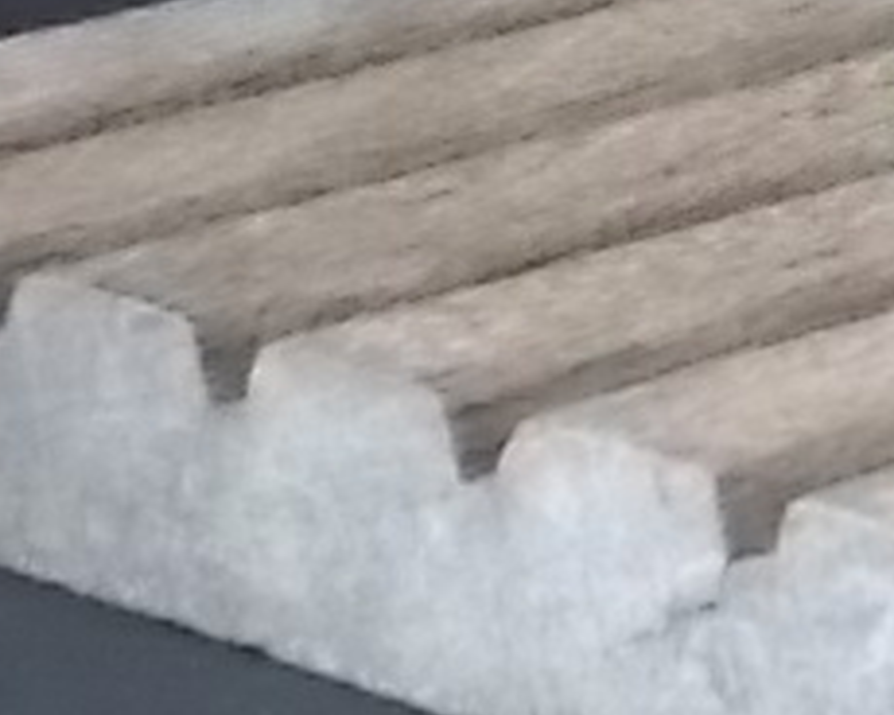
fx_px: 8123
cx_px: 1081
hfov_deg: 6.3
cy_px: -171
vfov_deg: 5.0
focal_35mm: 307
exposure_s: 1/30
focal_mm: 20.1
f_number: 6
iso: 800
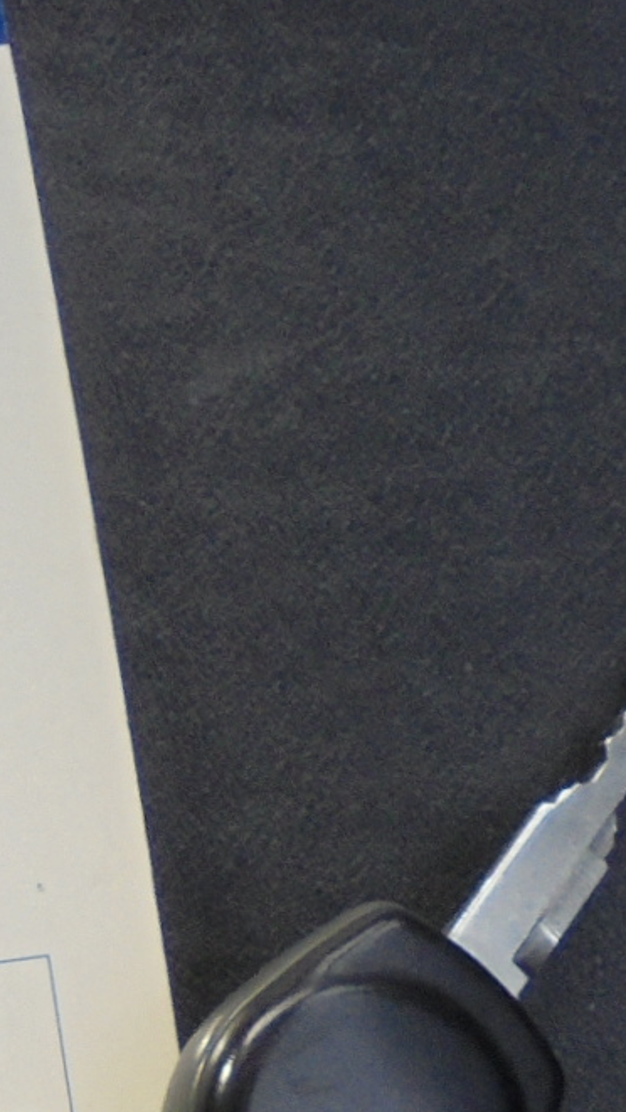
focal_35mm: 111
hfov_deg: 10.2
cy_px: 1371
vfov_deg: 18.2
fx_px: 3274
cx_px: -596
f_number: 3.5
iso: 100
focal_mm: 4.6
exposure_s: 1/60
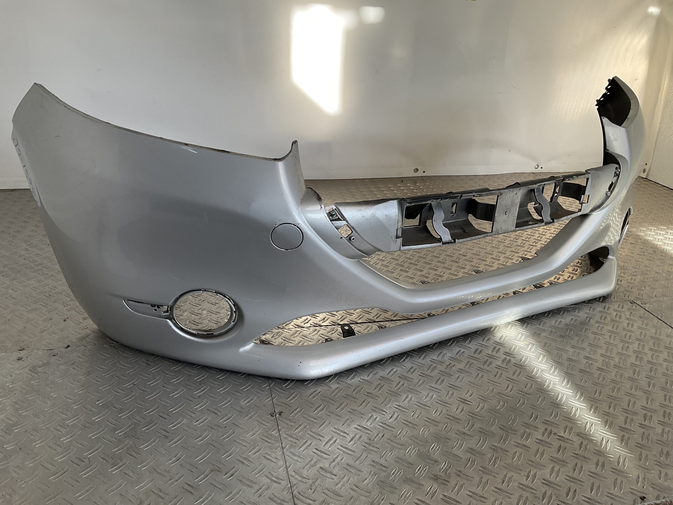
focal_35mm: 29
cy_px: 252
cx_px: 336
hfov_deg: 61.7
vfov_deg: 48.2
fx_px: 564
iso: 16
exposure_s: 1/214
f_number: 1.8
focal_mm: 3
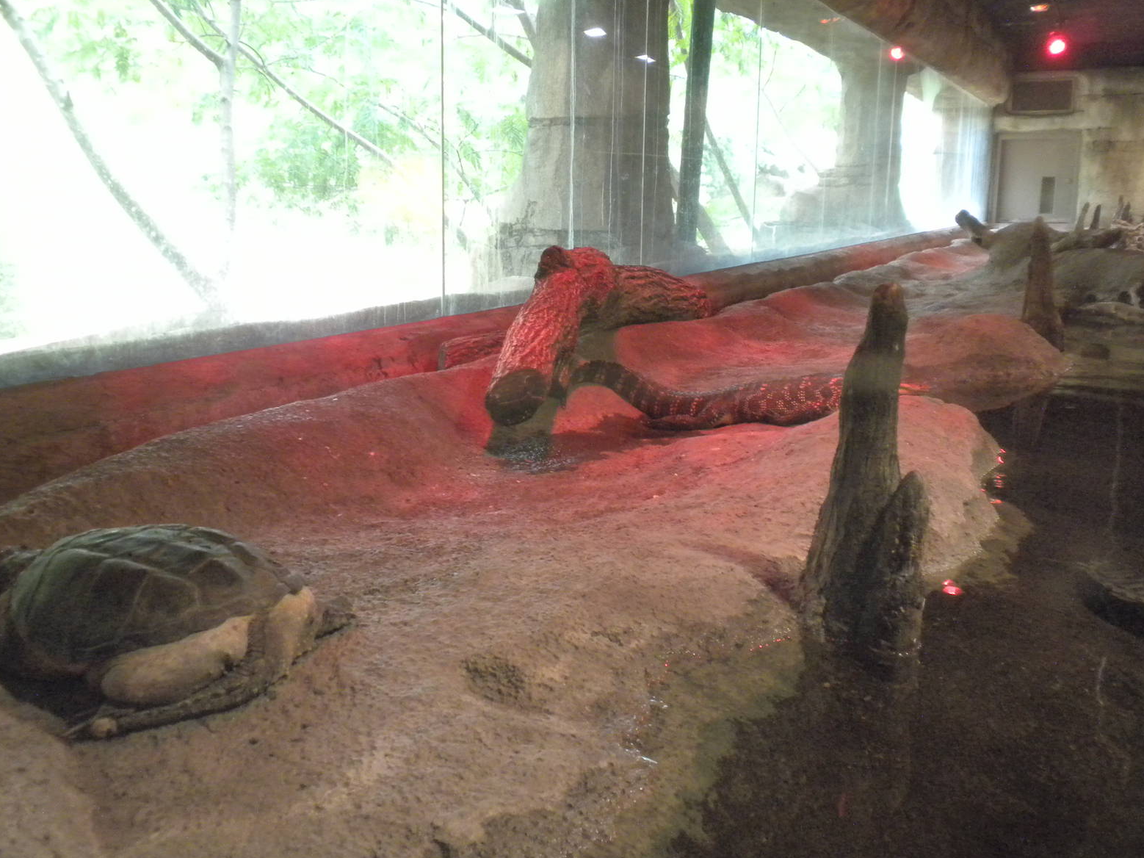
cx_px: 560
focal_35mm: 38
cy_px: 419
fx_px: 1256
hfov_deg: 49.0
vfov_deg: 37.7
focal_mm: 6.6
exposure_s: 1/34.1
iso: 400
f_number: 3.5
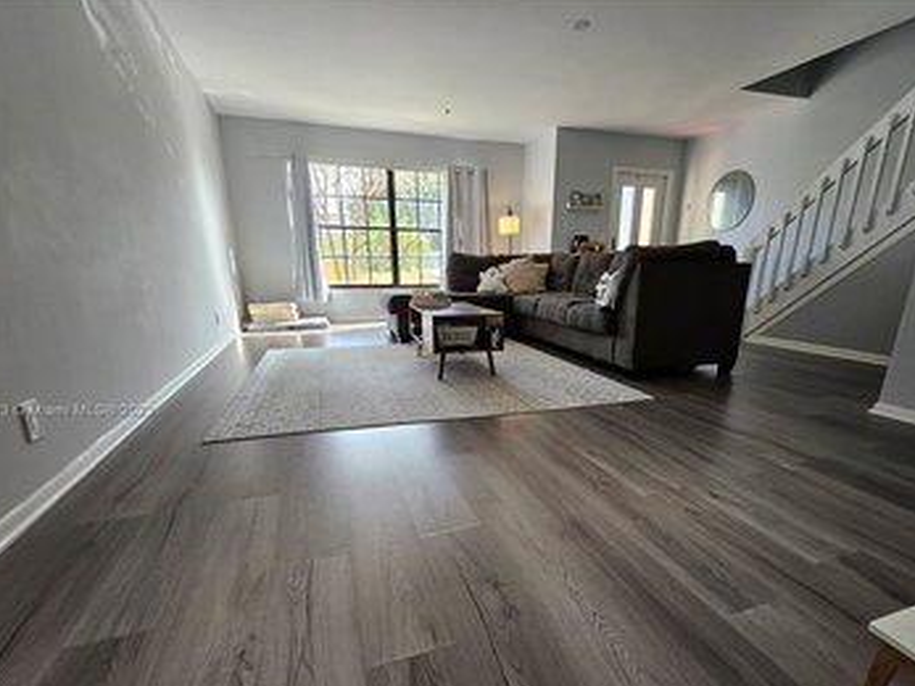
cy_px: 412
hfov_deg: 94.3
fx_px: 423
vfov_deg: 77.2
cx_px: 492
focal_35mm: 16
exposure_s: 1/60
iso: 80
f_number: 2.2
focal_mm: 1.74
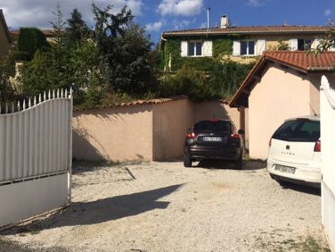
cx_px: 131
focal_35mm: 37
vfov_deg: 38.7
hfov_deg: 49.8
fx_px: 358
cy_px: 129
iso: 32
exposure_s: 1/3049
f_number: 2.2
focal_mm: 4.15
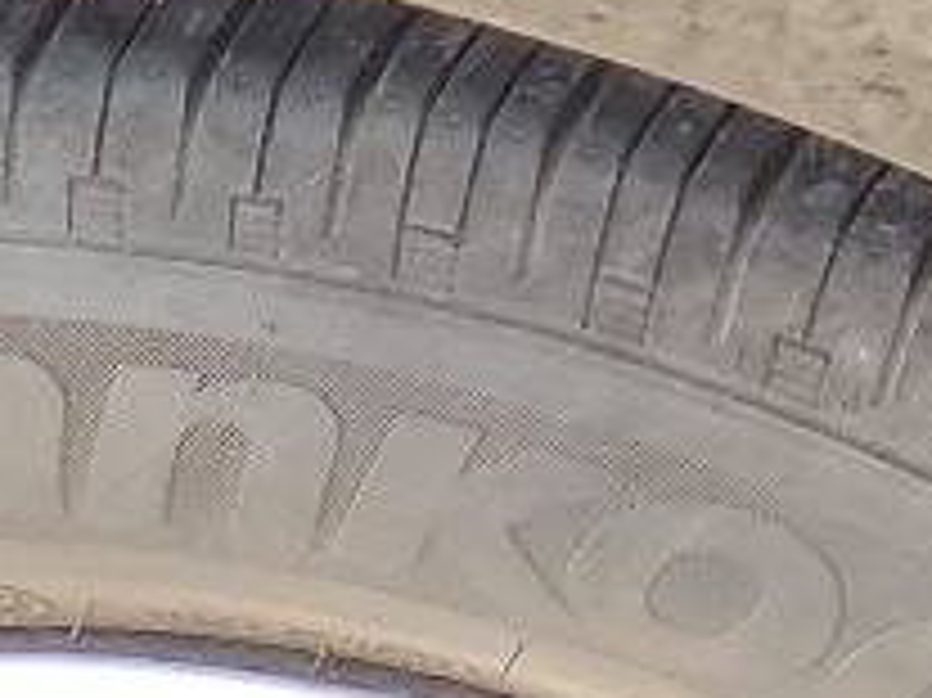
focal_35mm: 201
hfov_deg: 7.9
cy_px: -1761
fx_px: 5409
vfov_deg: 6.4
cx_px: 3197
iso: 50
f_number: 1.5
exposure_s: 1/120
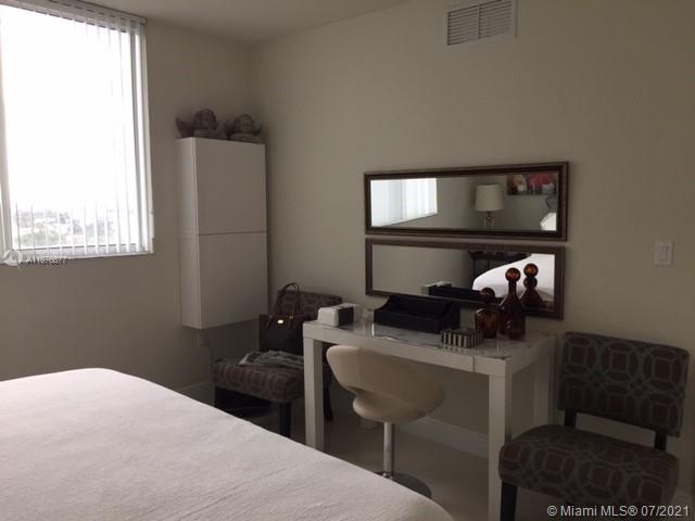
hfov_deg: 61.7
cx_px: 348
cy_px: 260
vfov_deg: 48.2
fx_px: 582
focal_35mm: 29
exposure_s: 1/100
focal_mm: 4.15
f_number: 2.2
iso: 40
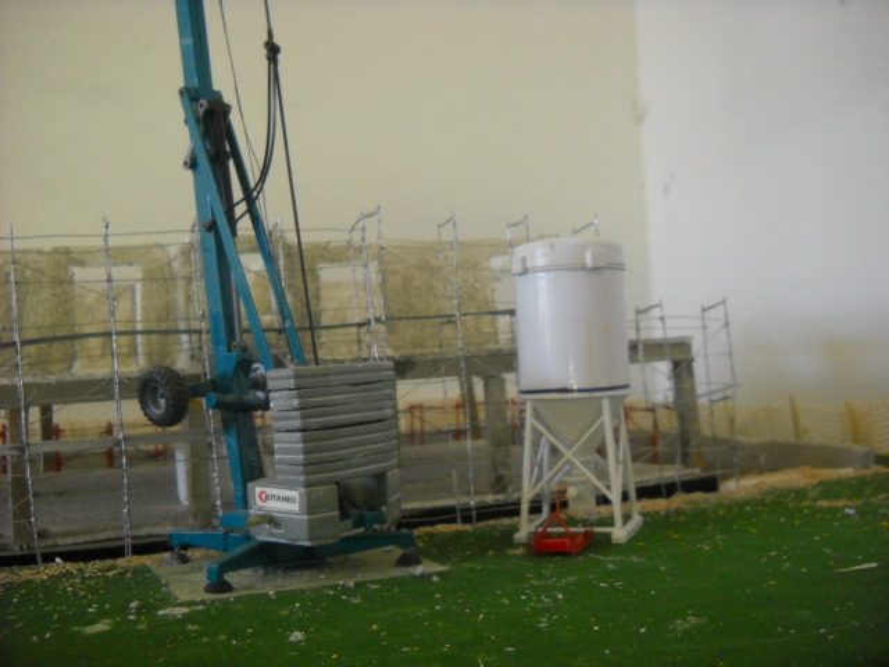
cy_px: 334
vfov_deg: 35.1
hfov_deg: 45.8
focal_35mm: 41
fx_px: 1053
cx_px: 444
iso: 400
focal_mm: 6.72
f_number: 3.1
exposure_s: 1/21
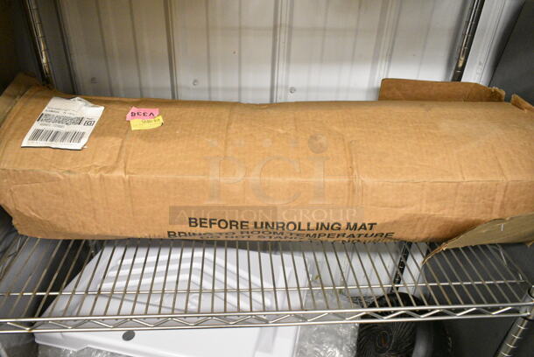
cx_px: 267
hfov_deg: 67.3
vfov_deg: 48.0
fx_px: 401
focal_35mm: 27
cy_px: 178
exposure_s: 1/100
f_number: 5
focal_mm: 18
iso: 6400
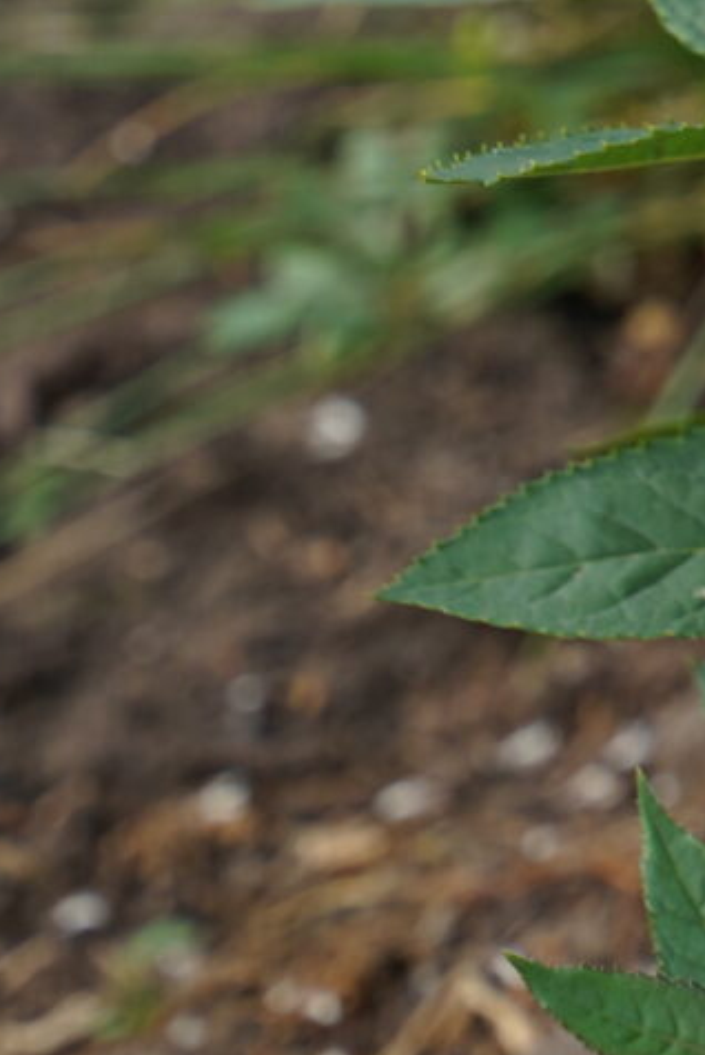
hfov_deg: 4.3
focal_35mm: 317
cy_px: -1775
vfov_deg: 6.1
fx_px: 9298
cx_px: 1715
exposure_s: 1/160
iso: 200
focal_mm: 59
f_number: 5.6
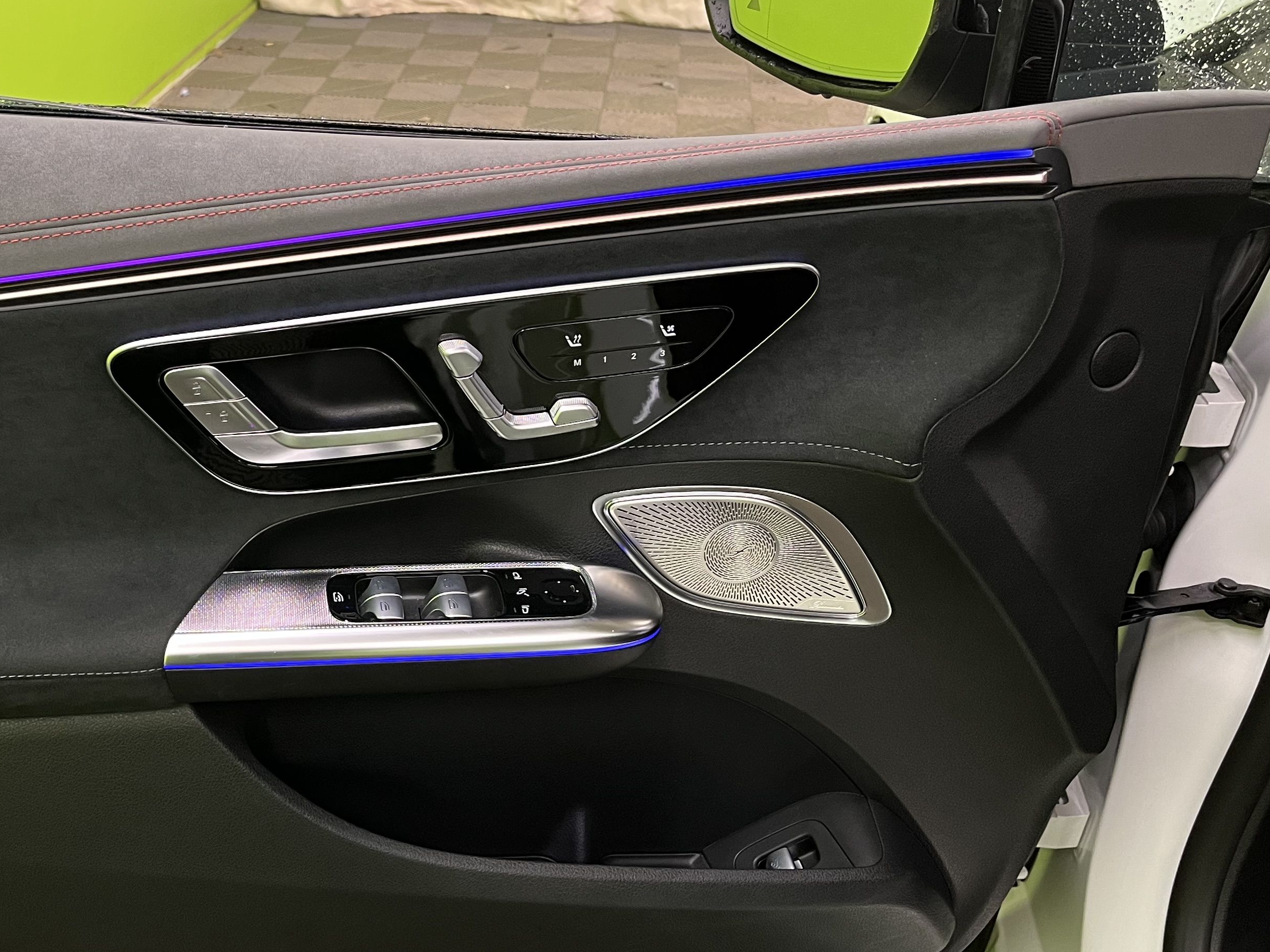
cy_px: 535
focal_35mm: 43
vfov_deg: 33.5
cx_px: 244
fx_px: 1577
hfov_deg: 41.8
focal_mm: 5.1
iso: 125
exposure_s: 1/50
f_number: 1.6
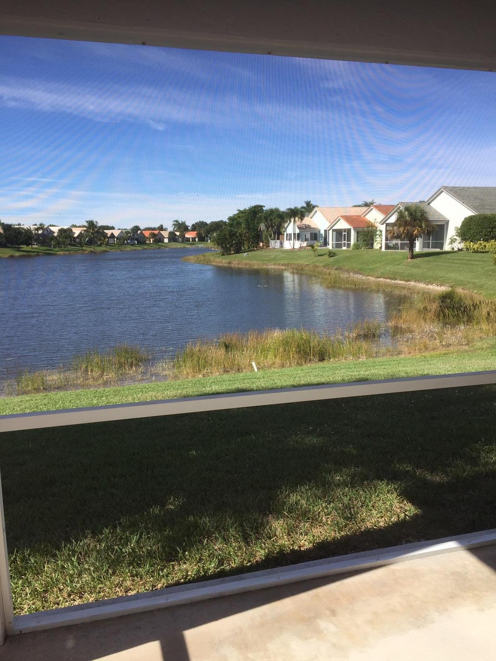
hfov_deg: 48.2
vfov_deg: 61.7
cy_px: 330
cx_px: 248
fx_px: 554
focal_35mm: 29
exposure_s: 1/1236
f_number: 2.2
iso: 32
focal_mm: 4.15
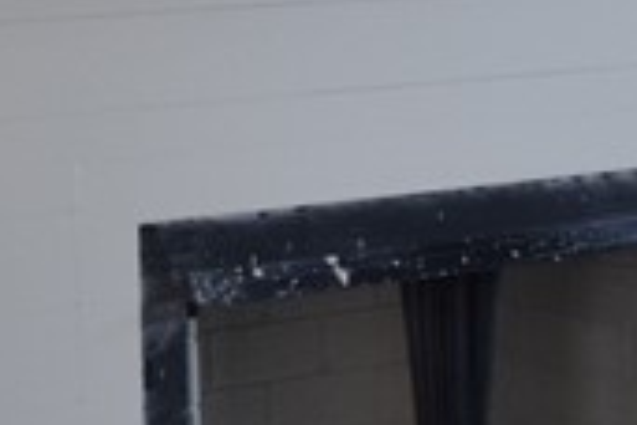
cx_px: 101
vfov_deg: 11.6
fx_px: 2017
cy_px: -179
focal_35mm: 114
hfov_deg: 17.7
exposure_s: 1/125
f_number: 4.8
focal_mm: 12
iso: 640
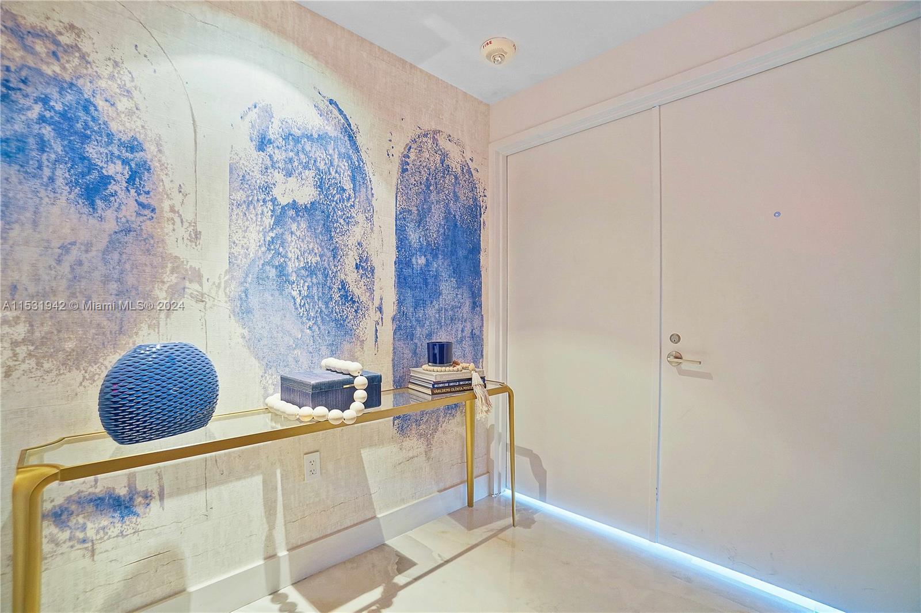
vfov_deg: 77.3
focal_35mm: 15
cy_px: 306
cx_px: 460
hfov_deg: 100.4
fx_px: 384
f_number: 4
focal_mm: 10
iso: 500
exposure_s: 1/4
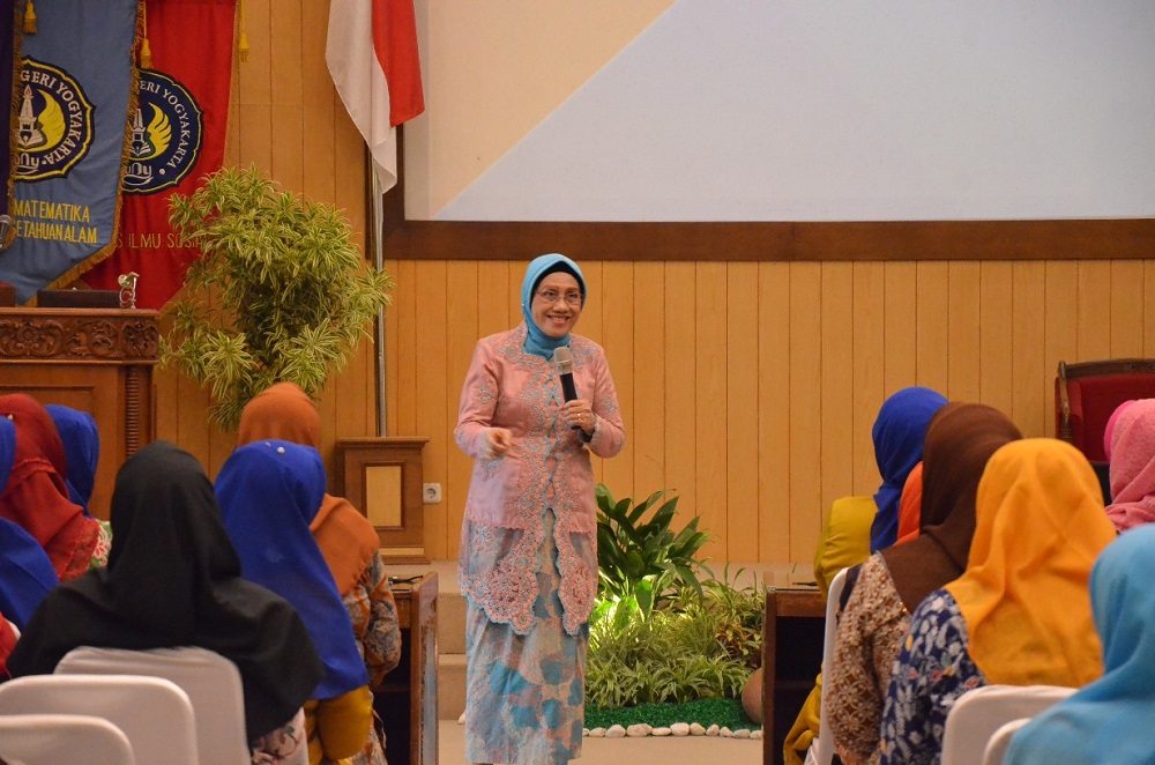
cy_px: 382
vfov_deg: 8.7
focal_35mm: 158
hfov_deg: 13.1
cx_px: 578
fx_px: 5042
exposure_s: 1/80
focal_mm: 105
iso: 6400
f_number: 5.6
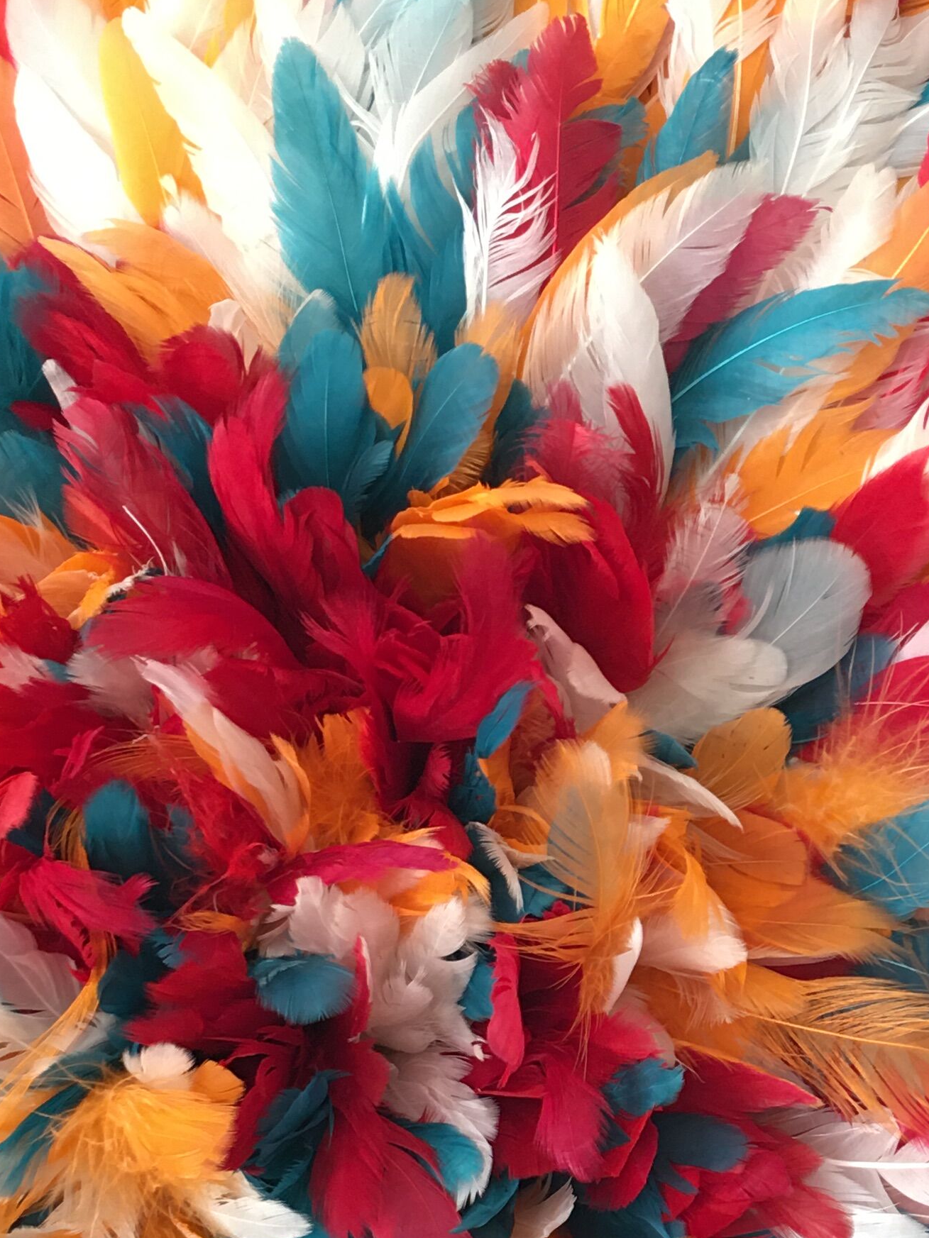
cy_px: 1019
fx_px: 2397
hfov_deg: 21.2
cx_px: 917
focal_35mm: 67
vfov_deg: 28.3
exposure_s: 1/17
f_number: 2.2
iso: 50
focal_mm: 4.15
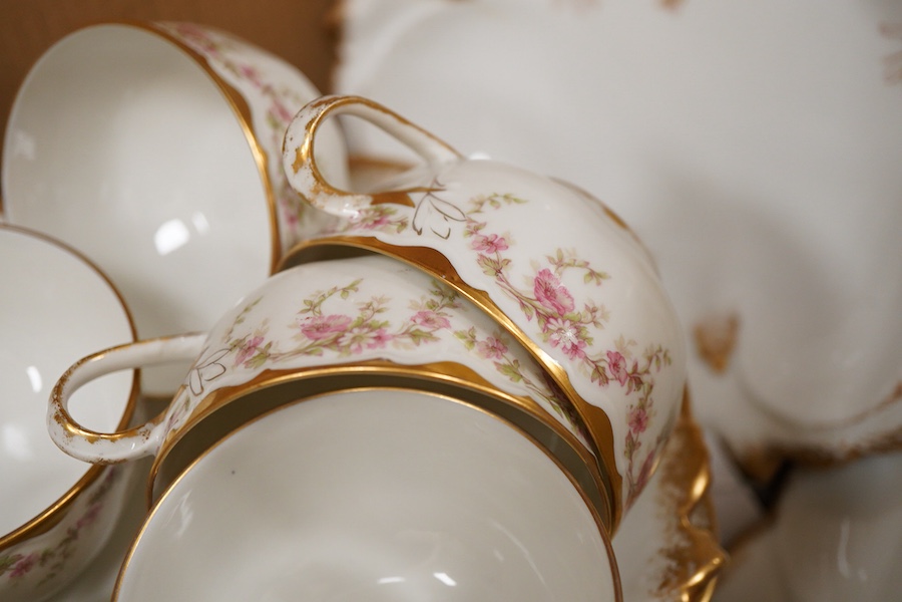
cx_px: 451
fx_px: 1127
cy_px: 301
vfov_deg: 29.9
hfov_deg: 43.6
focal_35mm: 45
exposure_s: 1/125
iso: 1250
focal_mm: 30
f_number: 3.5
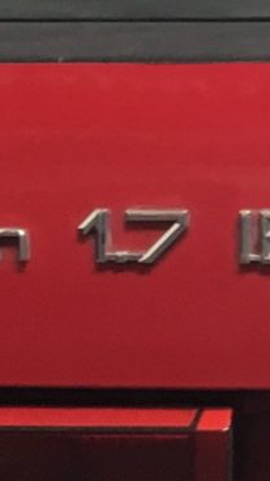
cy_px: 43
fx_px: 2800
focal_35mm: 220
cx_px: 948
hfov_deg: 5.1
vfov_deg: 9.8
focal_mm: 4.15
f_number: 2.2
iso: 80
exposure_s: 1/33
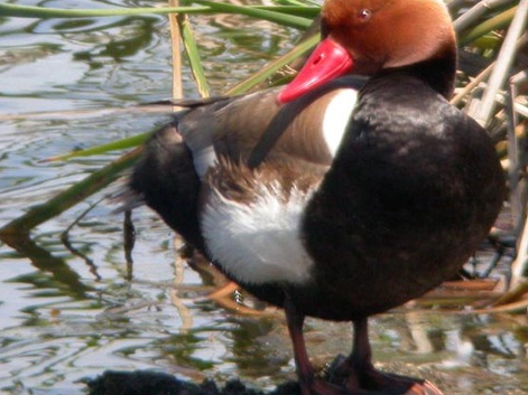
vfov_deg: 7.4
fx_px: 3065
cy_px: 176
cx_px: 311
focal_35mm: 201
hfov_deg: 9.8
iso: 200
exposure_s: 1/264
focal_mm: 30.6
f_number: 7.1
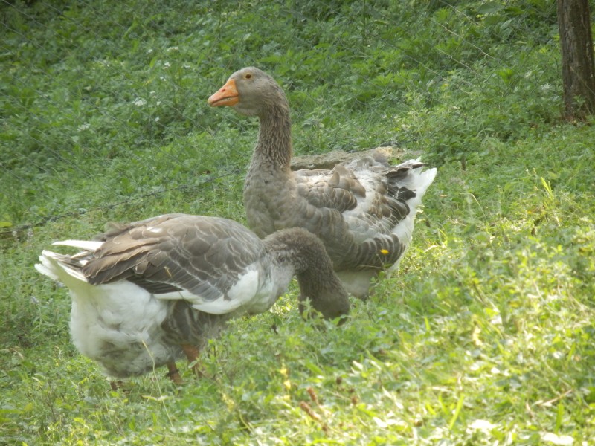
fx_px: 5157
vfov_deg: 5.0
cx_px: 298
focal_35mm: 300
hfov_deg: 6.6
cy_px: 223
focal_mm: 52.5
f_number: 5.9
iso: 320
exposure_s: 1/320
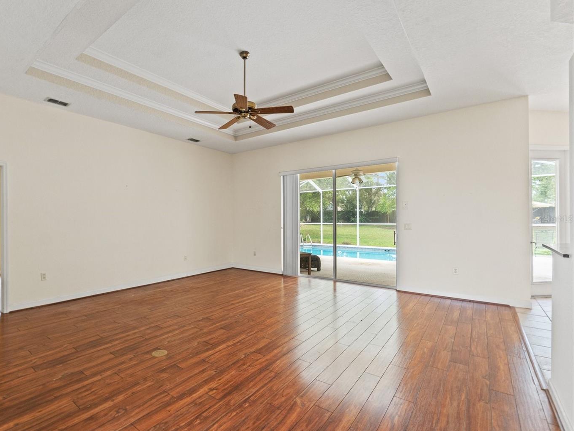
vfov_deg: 74.7
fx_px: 282
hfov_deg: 90.1
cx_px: 236
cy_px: 219
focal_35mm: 17
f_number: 7.1
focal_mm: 10
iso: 400
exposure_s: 1/6
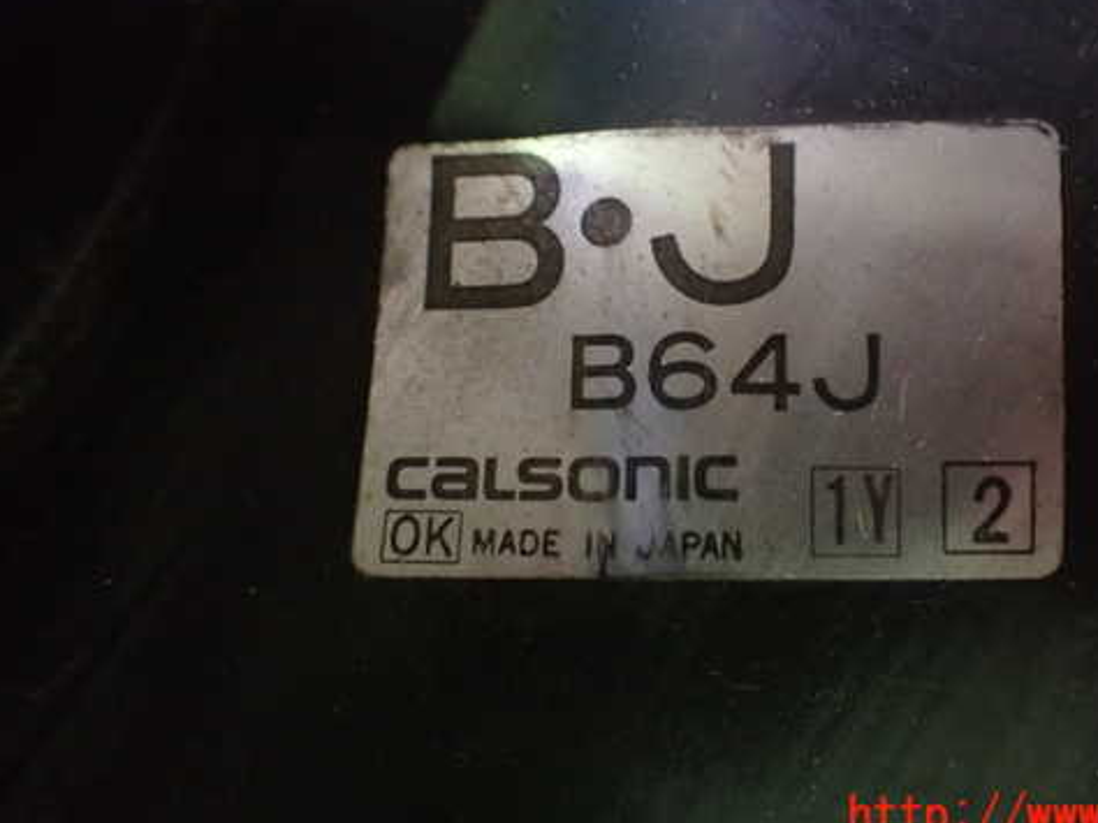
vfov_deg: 37.5
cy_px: 325
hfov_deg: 48.6
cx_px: 676
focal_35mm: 38
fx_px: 1205
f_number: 2.3
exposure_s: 1/40
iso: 800
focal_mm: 5.4
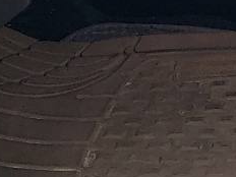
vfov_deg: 7.7
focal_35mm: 179
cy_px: -248
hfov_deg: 10.6
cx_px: 361
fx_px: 1220
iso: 50
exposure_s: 1/1111
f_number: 1.5
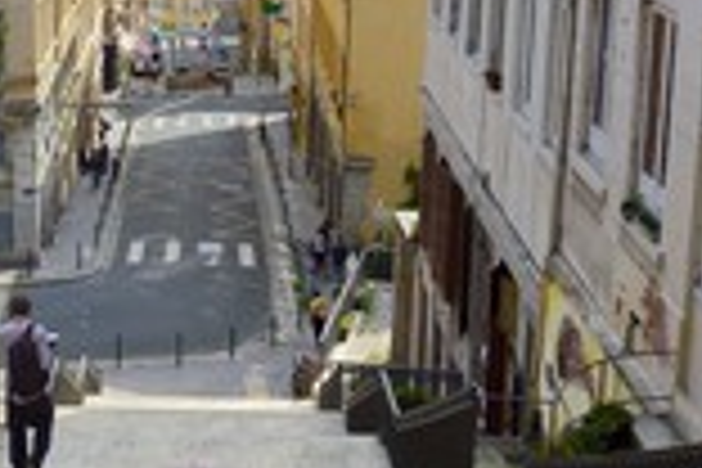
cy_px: 99
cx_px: 148
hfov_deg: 25.6
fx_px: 1521
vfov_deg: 17.4
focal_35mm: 78
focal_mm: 29
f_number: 10
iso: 200
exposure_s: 1/320
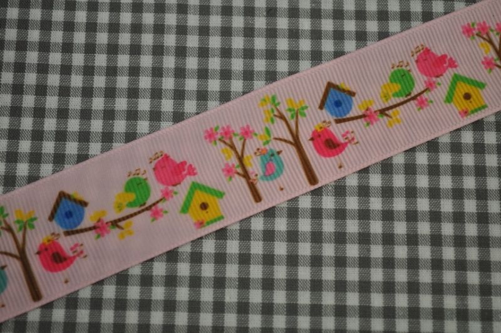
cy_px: 166
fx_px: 959
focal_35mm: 69
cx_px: 250
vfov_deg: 19.7
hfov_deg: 29.3
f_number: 5.3
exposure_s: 1/60
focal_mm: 46
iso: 450
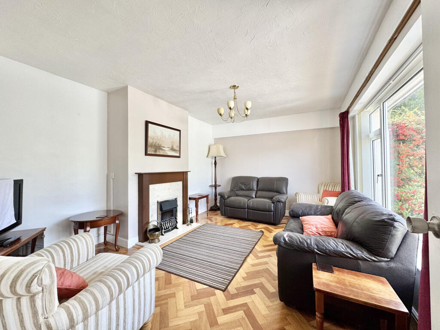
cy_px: 165
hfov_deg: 102.1
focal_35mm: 14
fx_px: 178
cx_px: 220
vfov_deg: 85.7
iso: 100
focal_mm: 2.22
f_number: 2.2
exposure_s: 1/99
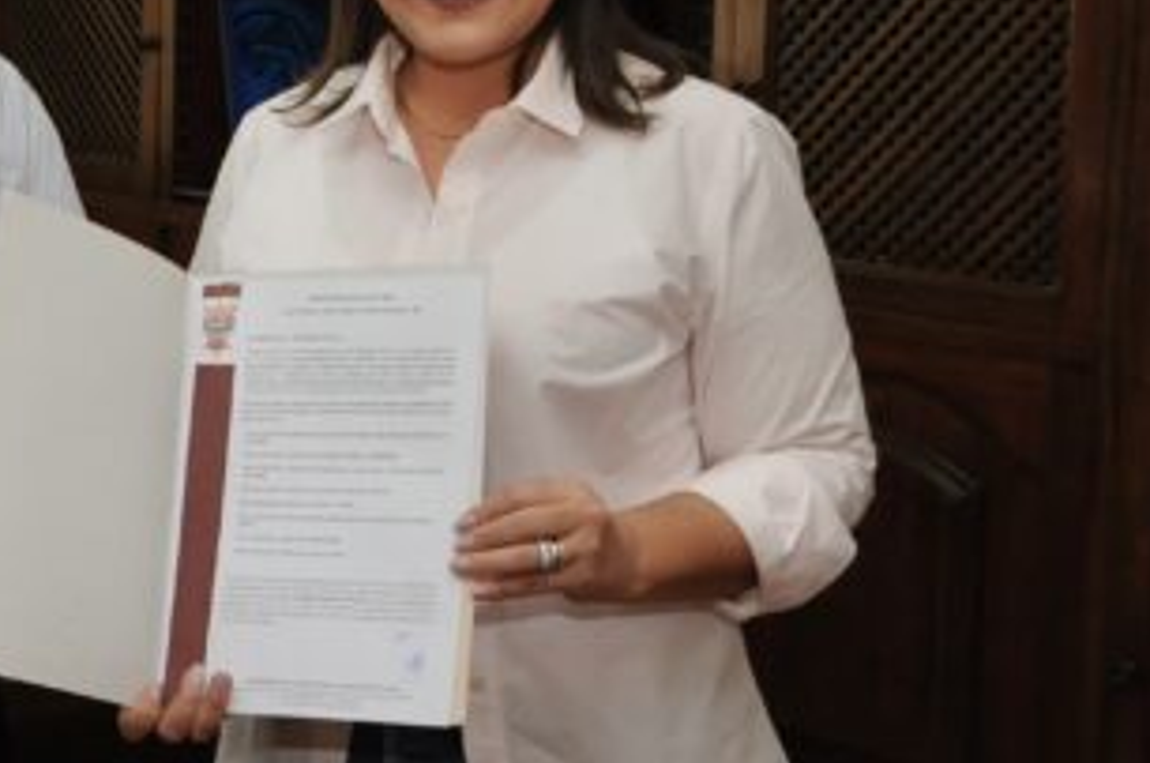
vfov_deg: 16.7
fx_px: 2583
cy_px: 139
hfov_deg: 23.5
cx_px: -132
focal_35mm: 81
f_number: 5.6
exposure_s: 1/125
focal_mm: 22
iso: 800
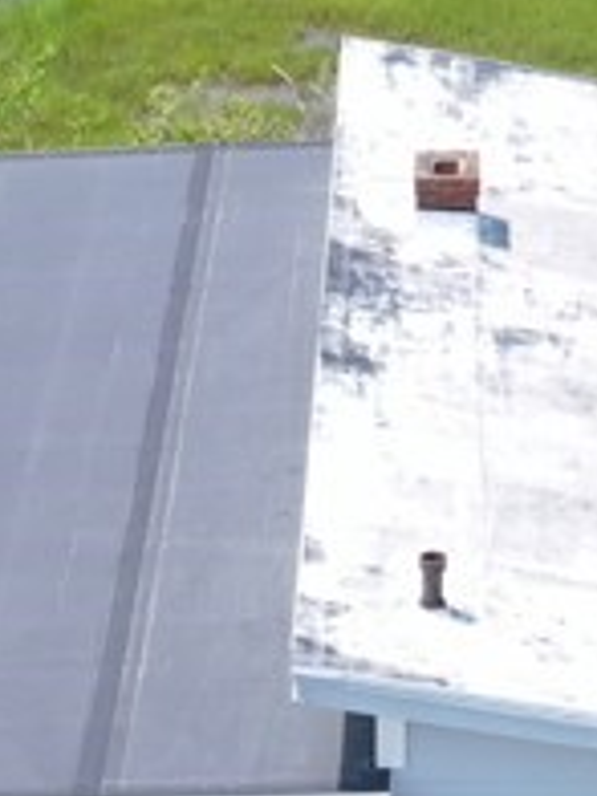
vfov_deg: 13.7
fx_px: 3242
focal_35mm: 141
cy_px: 896
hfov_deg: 10.5
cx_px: 370
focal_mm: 10.26
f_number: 9
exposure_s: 1/100
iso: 100
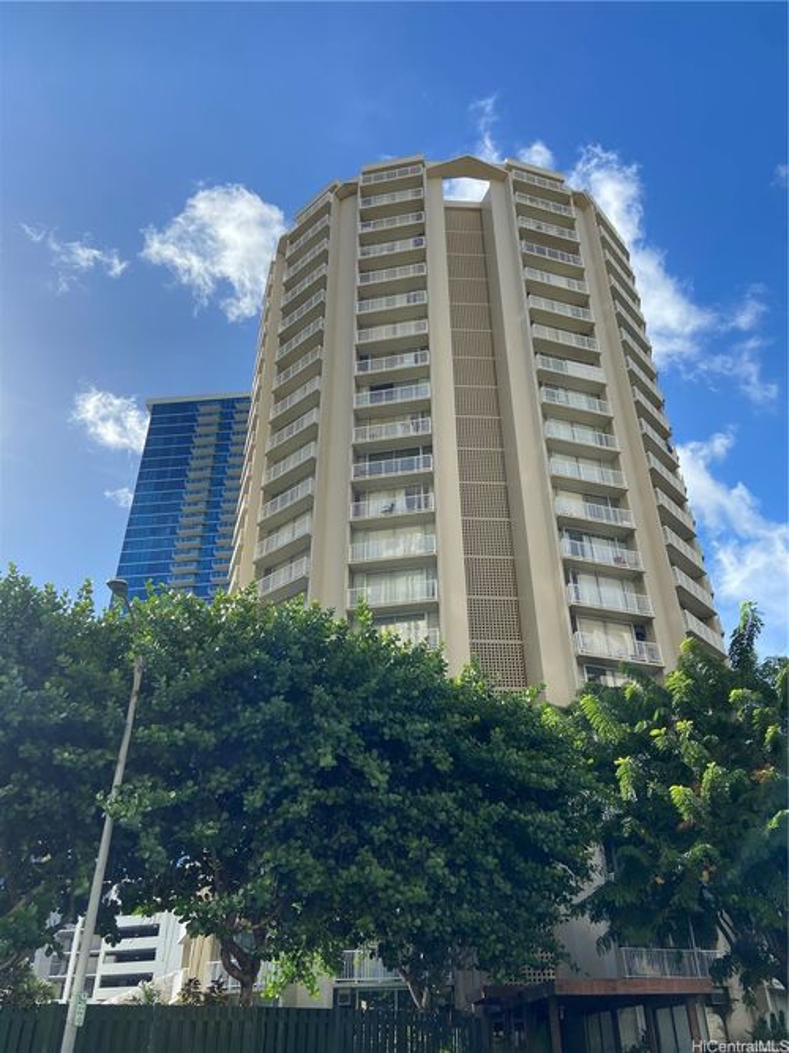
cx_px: 394
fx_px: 790
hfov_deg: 53.0
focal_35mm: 26
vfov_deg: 67.3
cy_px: 526
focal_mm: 4.25
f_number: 1.8
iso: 32
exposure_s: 1/2183
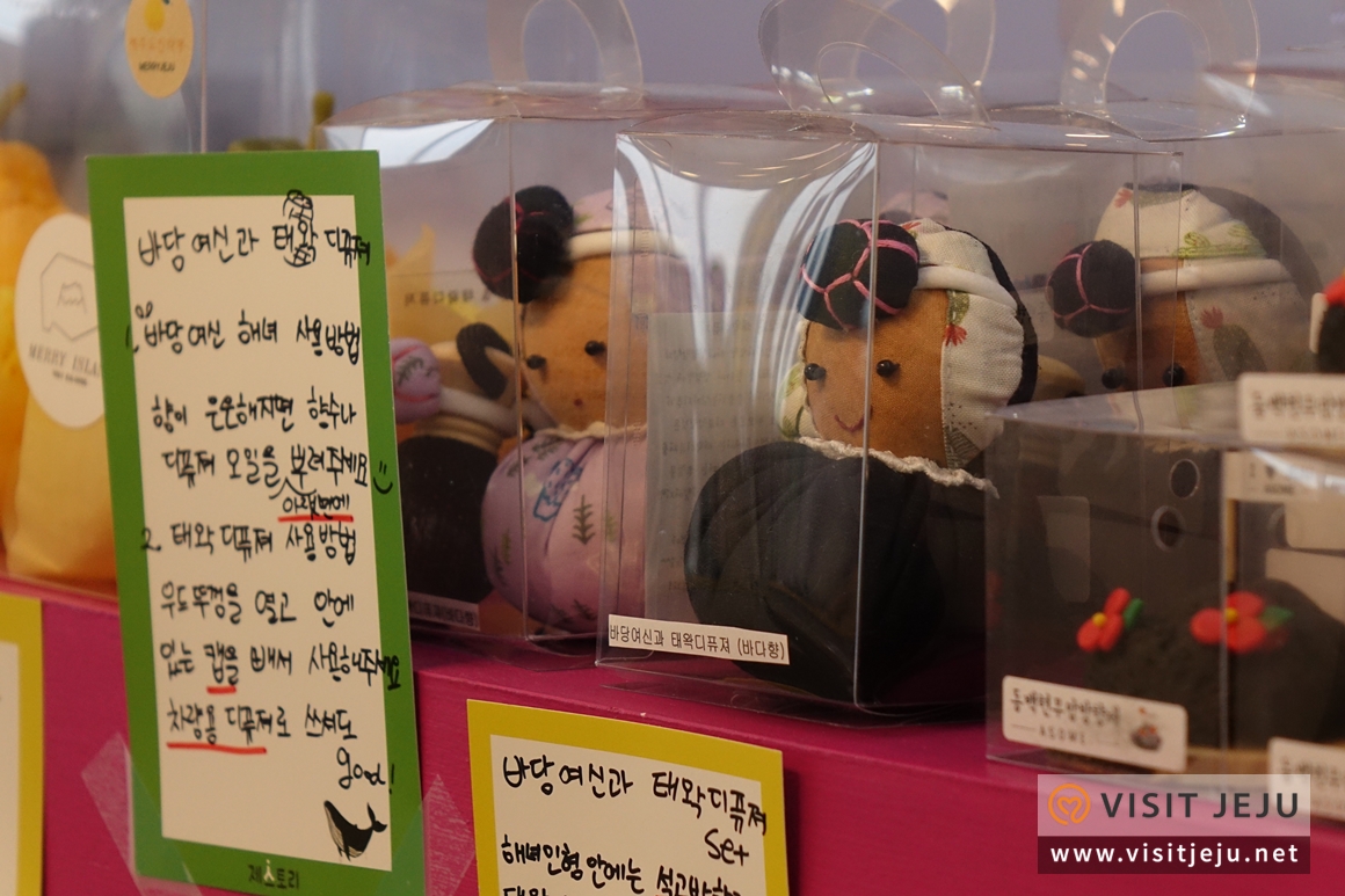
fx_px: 5416
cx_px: 672
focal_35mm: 145
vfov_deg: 9.5
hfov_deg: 14.2
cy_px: 448
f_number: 4
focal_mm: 53.29
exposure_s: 1/640
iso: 800
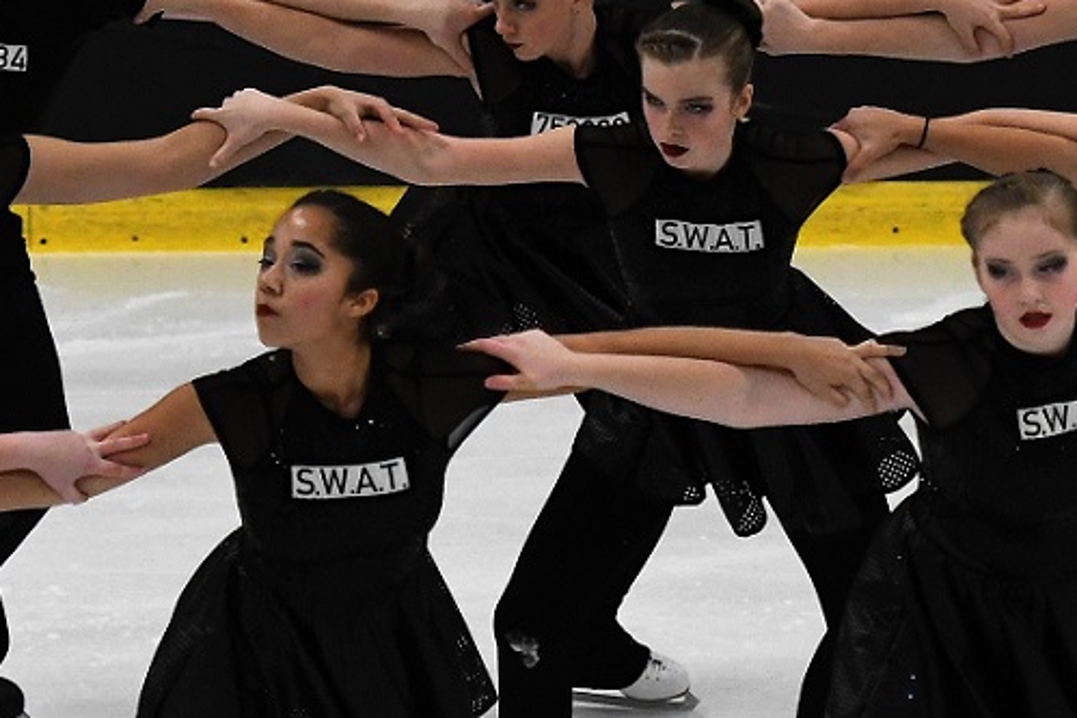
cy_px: 584
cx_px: 693
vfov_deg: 3.0
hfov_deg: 4.5
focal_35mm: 460
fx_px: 13765
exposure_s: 1/1000
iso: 2000
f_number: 2.8
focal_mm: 110
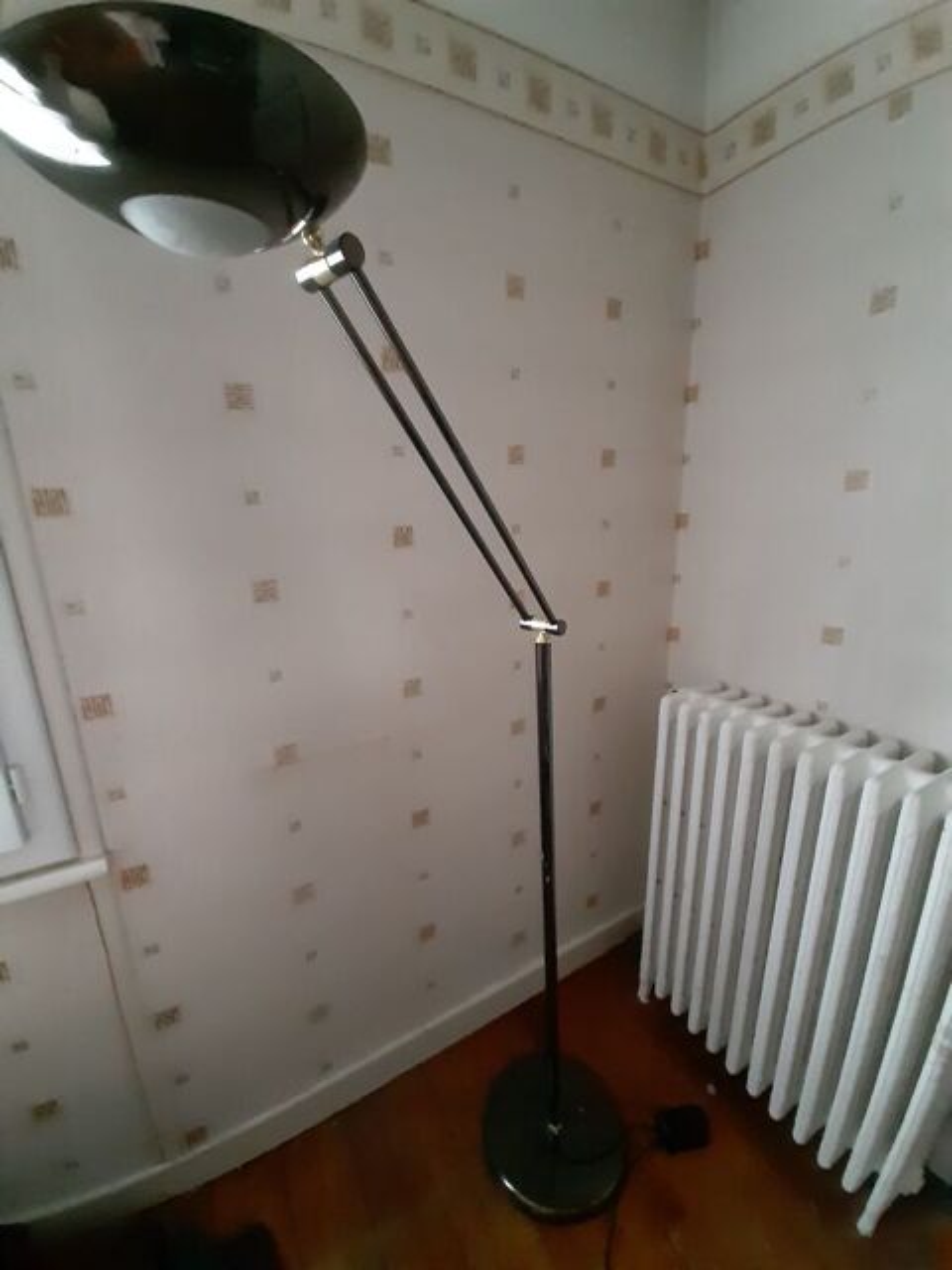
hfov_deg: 89.9
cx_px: 476
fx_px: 477
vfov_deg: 106.2
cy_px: 635
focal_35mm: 13
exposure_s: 1/17
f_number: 2.2
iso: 800
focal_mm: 1.42
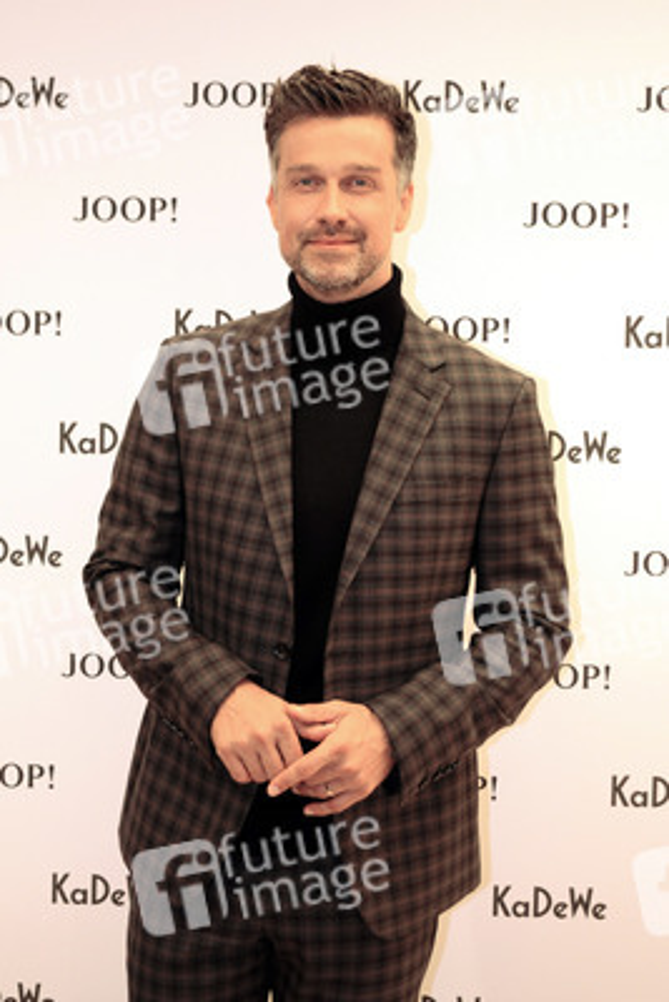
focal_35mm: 54
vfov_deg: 36.9
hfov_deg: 25.1
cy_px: 501
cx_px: 334
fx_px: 1504
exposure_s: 1/50
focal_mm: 36
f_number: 4.8
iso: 1000
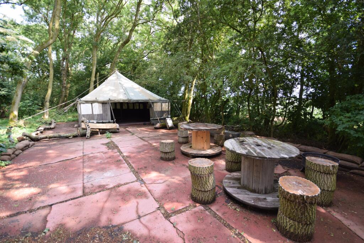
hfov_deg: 100.4
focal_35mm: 15
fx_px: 152
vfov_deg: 77.3
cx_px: 182
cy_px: 122
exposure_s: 1/125
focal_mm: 10
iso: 400
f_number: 5.6
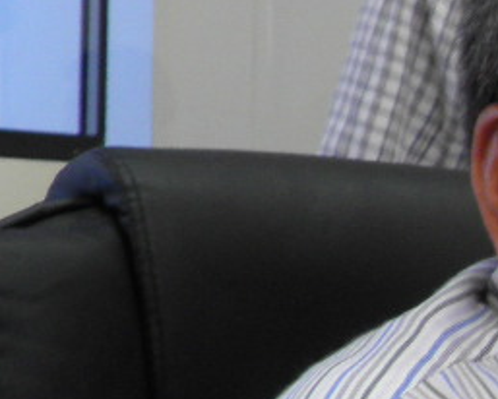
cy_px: 490
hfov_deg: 12.2
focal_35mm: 136
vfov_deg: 11.1
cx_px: 1052
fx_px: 2006
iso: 80
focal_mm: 4.9
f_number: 2.8
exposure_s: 1/30
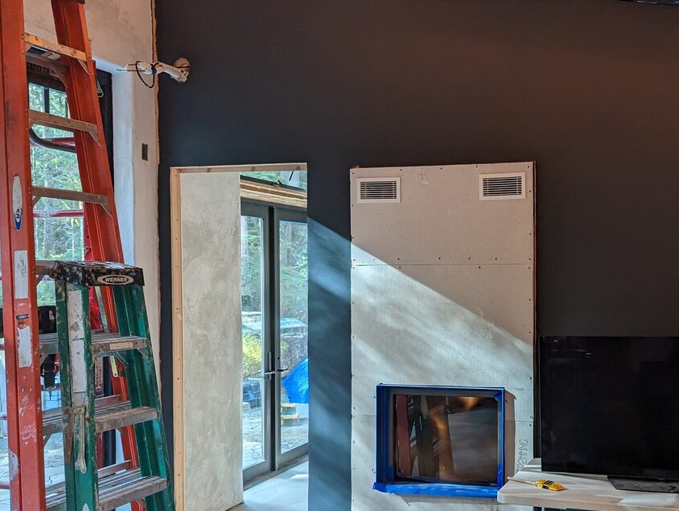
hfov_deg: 45.1
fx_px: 786
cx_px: 512
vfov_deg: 35.9
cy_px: 298
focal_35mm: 40
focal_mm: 6.81
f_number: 1.85
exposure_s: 1/120
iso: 138
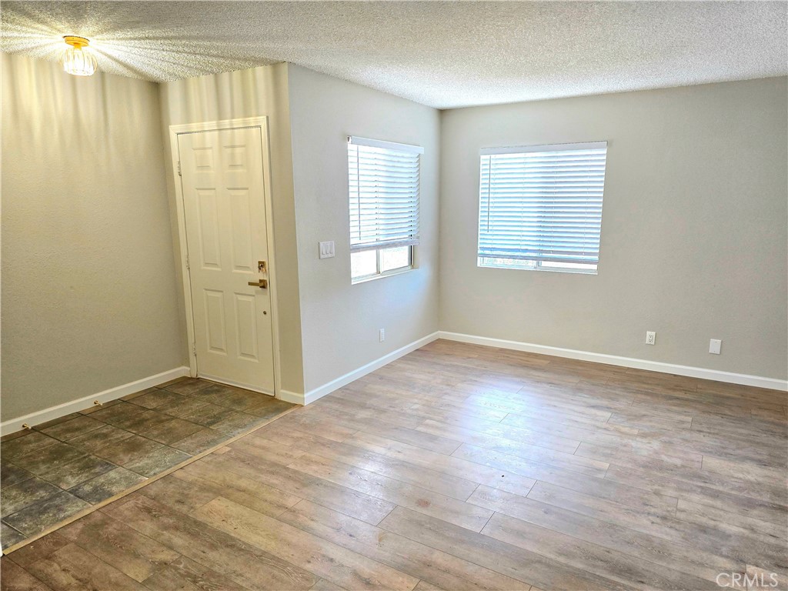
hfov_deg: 73.9
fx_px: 524
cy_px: 296
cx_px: 394
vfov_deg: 58.9
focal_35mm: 23
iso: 80
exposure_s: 1/120
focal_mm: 6.3
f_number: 1.7
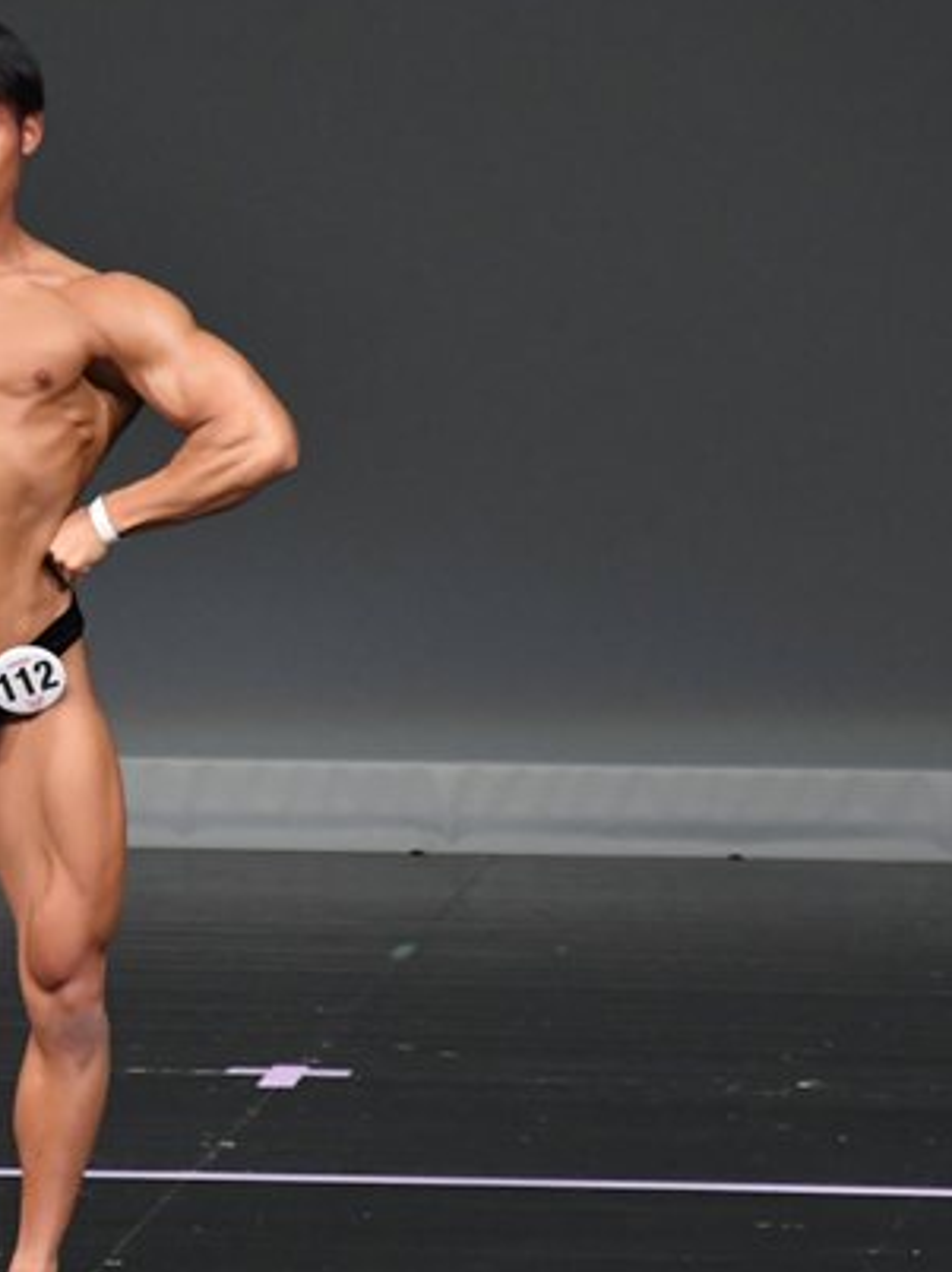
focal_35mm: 640
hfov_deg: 2.3
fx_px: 23493
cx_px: -96
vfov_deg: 3.1
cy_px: 725
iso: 4000
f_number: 5.6
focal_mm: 230
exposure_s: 1/400
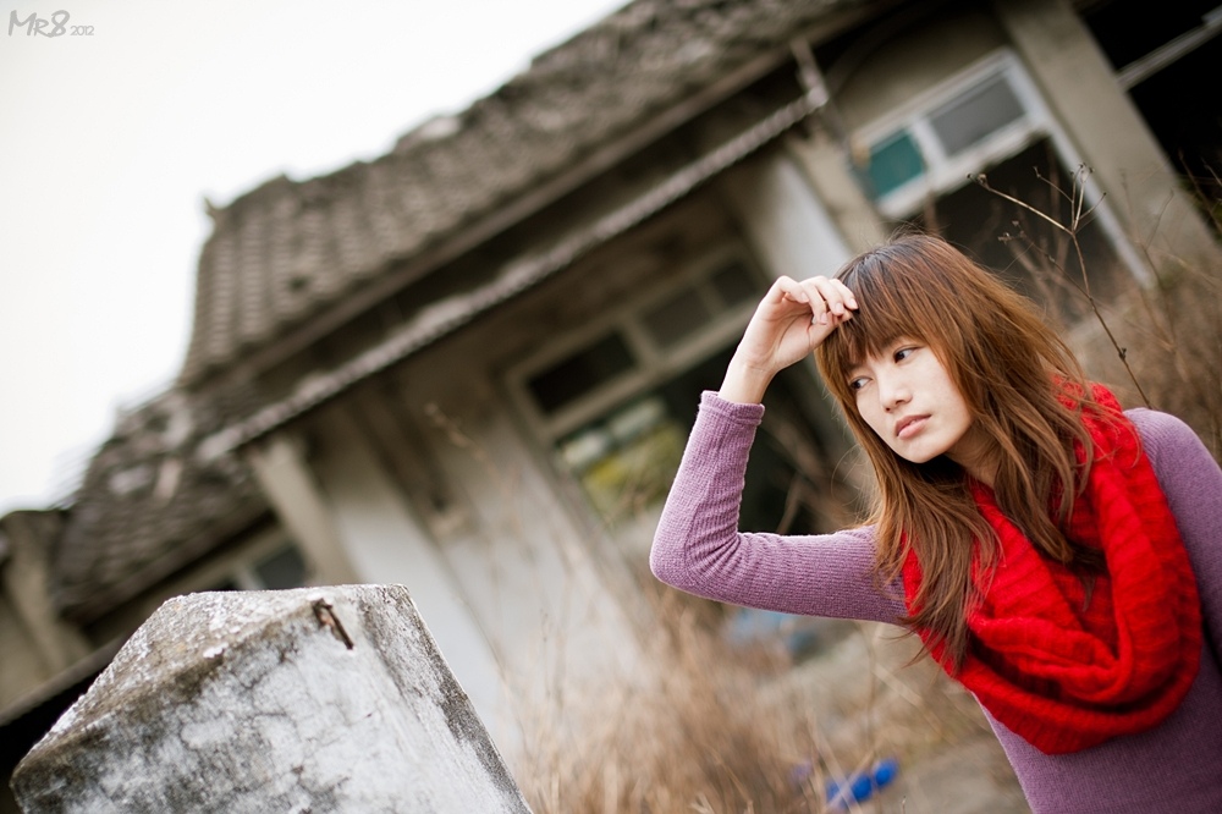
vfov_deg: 27.0
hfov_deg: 39.6
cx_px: 611
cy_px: 407
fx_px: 1697
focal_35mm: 50
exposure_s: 1/1600
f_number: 1.6
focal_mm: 50
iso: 200
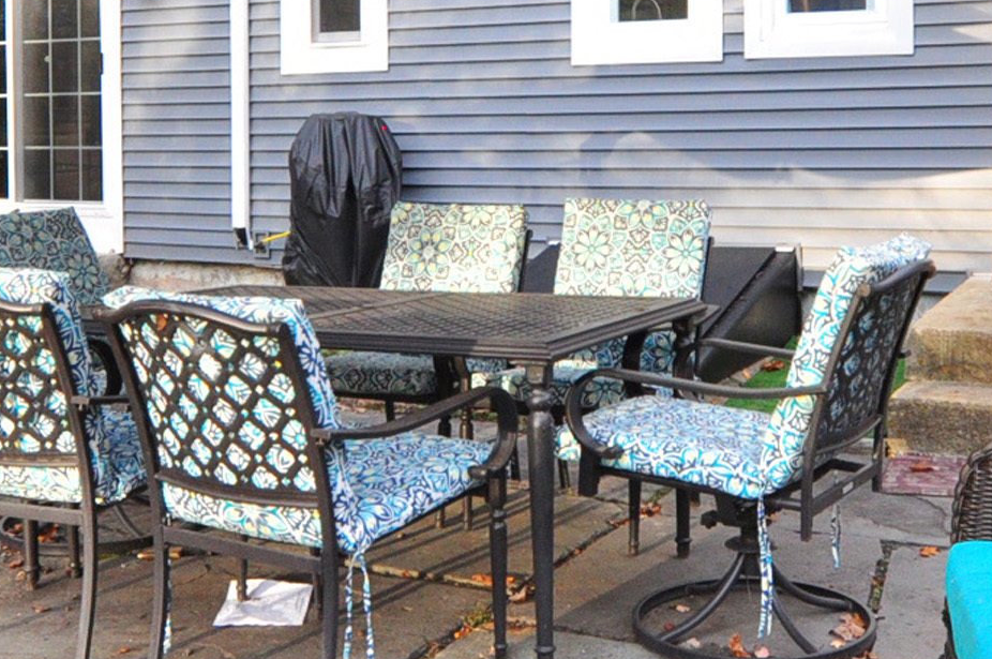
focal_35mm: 47
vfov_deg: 28.0
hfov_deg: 41.9
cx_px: 552
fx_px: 1294
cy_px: 141
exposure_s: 1/125
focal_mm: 10
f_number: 8
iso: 800
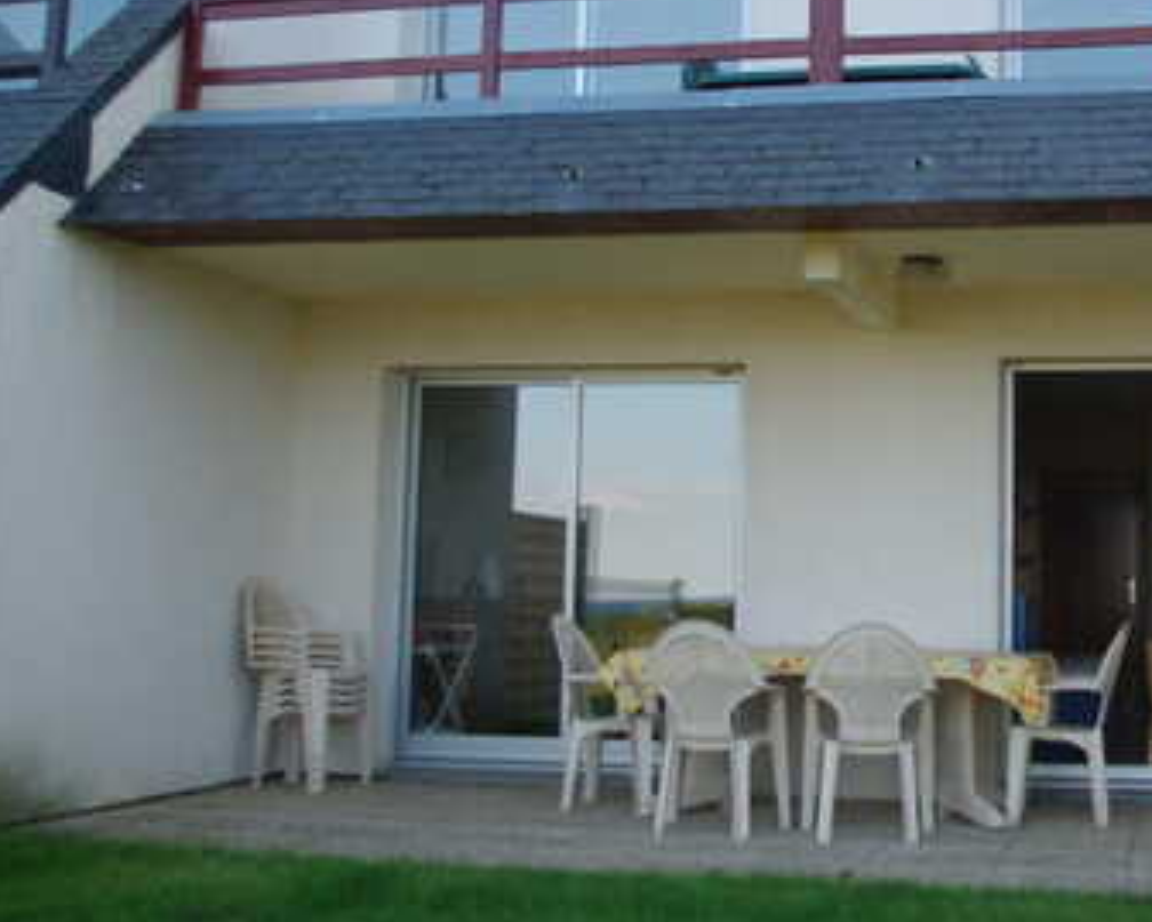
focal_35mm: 49
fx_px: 1671
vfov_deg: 30.8
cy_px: 413
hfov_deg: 37.0
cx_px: 879
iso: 100
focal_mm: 18
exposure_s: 1/125
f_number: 3.5
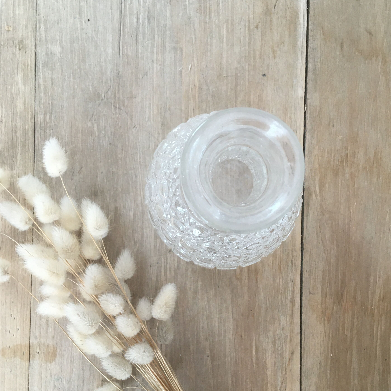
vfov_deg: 44.8
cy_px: 218
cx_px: 207
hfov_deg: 44.9
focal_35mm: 37
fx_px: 473
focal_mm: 4.15
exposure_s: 1/33
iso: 50
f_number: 2.2
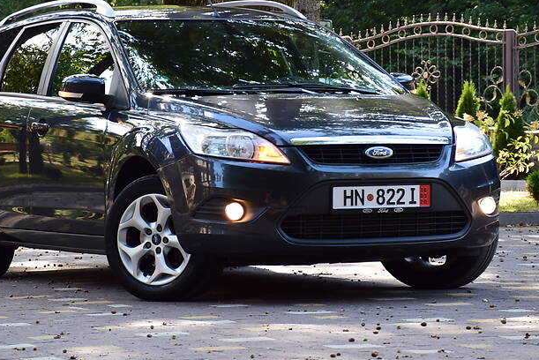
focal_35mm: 187
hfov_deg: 11.0
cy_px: 145
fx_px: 2796
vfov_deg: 7.4
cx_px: 245
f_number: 8
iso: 400
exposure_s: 1/80
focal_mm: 95
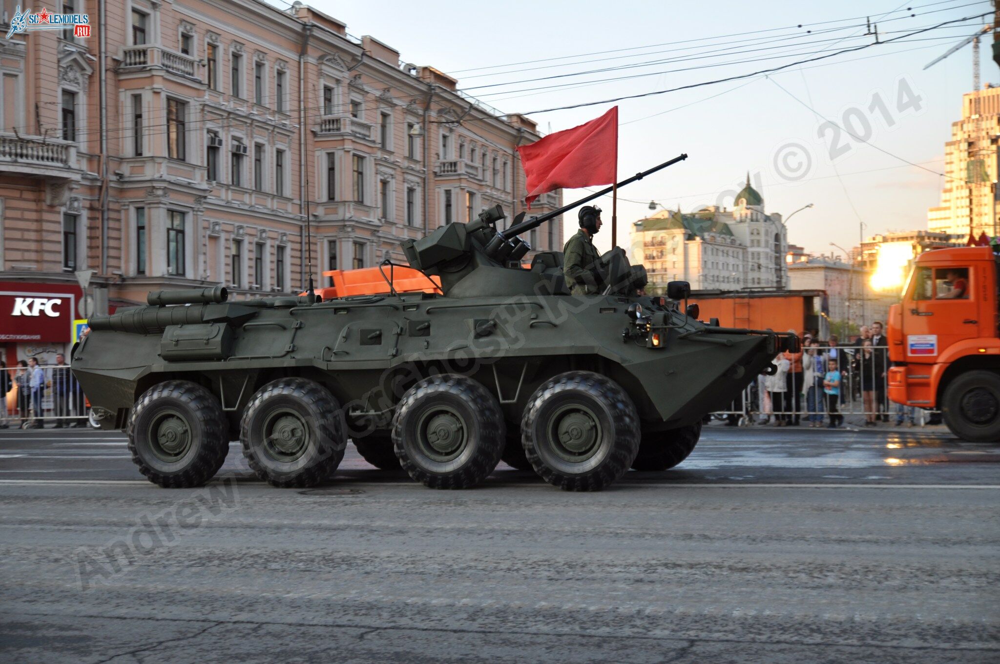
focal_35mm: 52
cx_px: 500
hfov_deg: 37.9
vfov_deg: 25.7
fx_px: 1456
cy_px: 332
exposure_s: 1/160
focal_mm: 35
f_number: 2.8
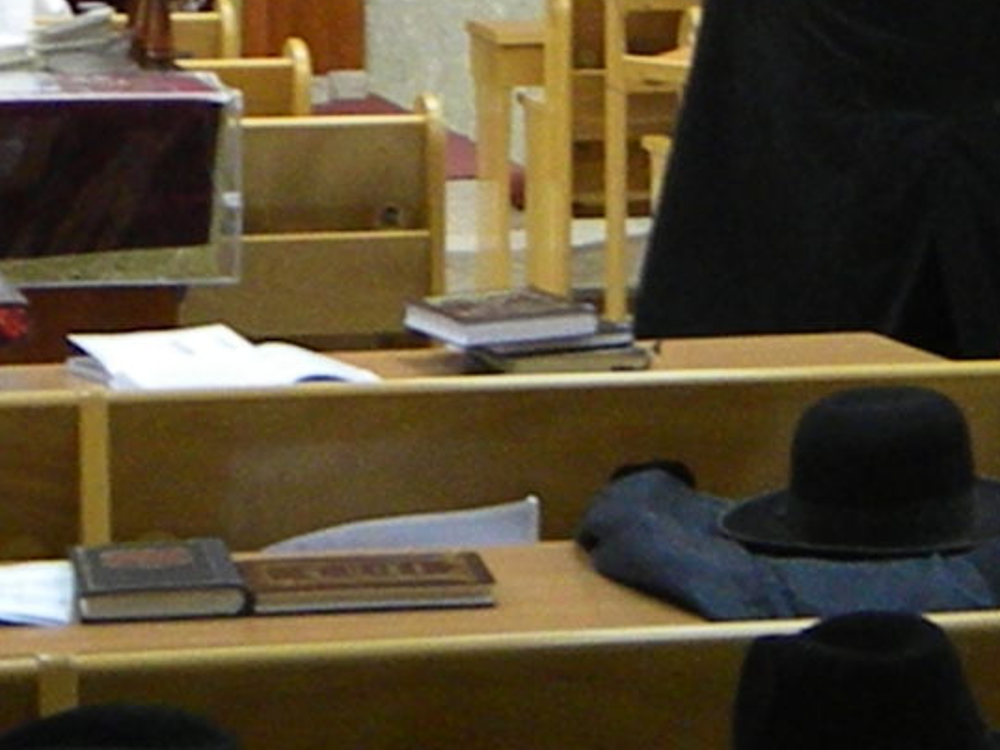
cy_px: -74
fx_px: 4219
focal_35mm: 146
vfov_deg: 10.1
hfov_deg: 13.5
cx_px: 616
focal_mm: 10.1
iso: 1055
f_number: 4.1
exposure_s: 1/85.7
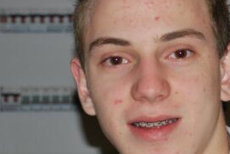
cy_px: 71
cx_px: 226
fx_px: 1381
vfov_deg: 6.4
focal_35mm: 216
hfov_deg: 9.5
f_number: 5.3
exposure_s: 1/60
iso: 200
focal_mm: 66
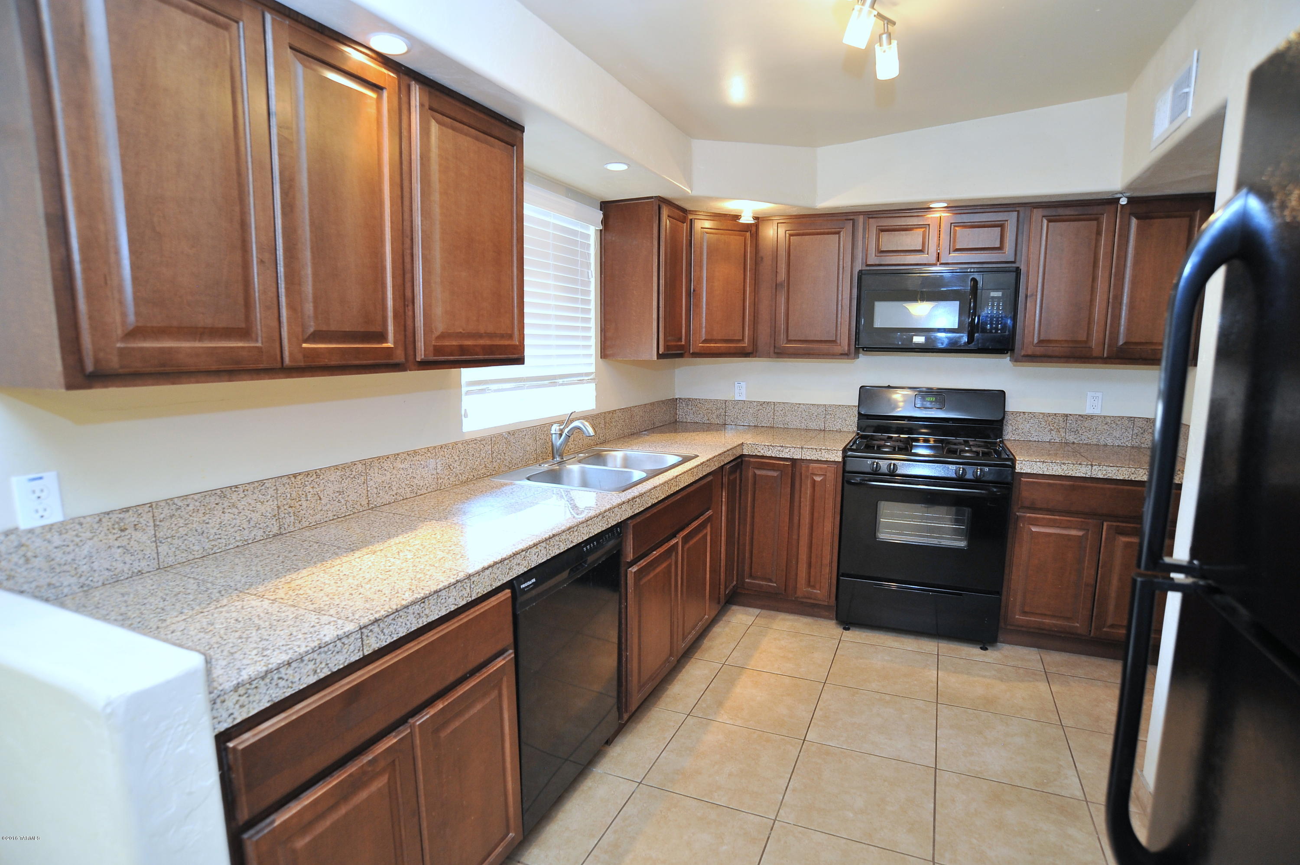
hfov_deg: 90.0
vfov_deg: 67.3
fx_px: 650
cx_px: 650
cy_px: 432
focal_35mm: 18
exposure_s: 1/30
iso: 1000
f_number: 6.3
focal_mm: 18
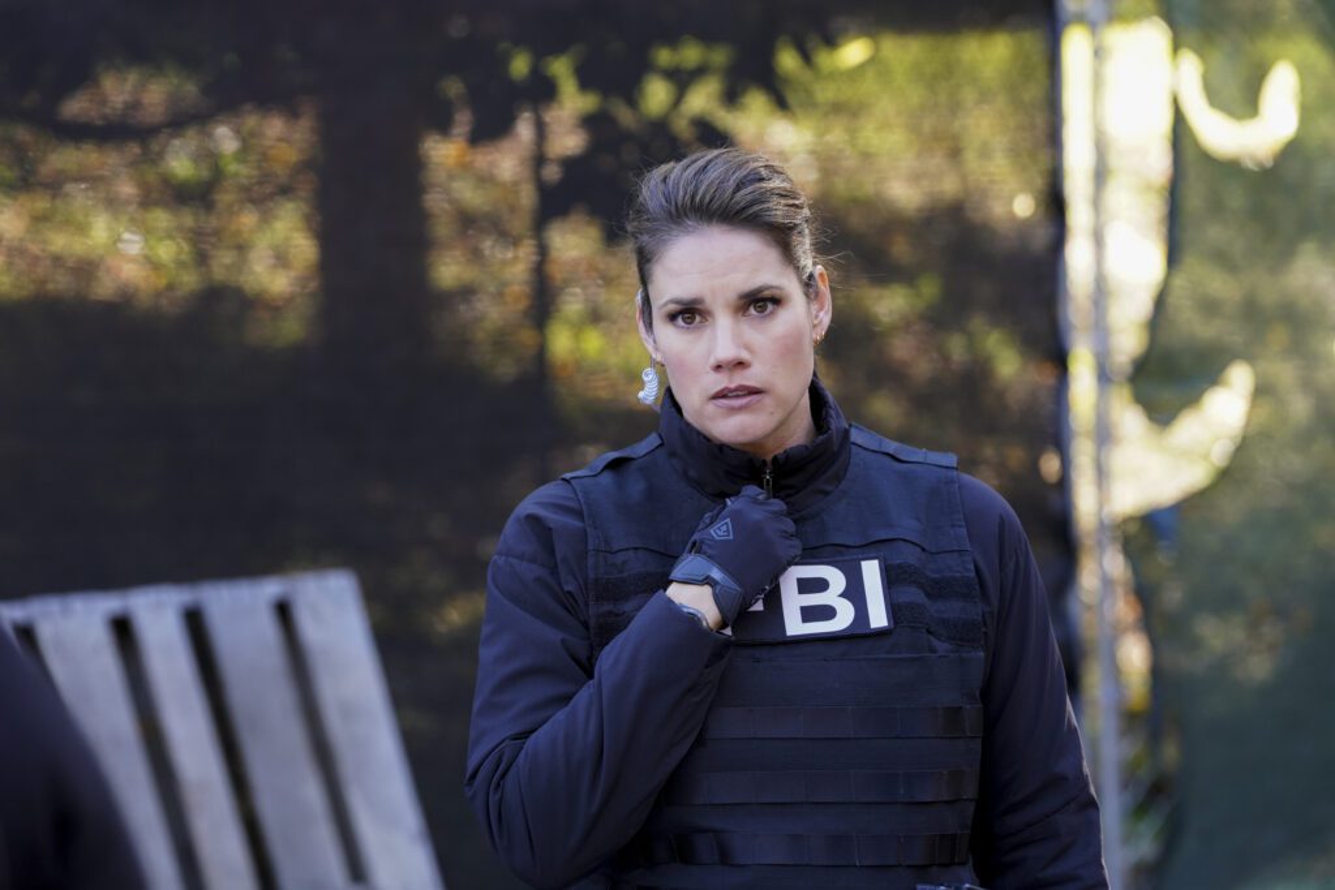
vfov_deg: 7.9
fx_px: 6453
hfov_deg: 11.8
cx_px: 668
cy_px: 445
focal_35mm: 174
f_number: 5.6
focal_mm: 174
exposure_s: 1/200
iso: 1000
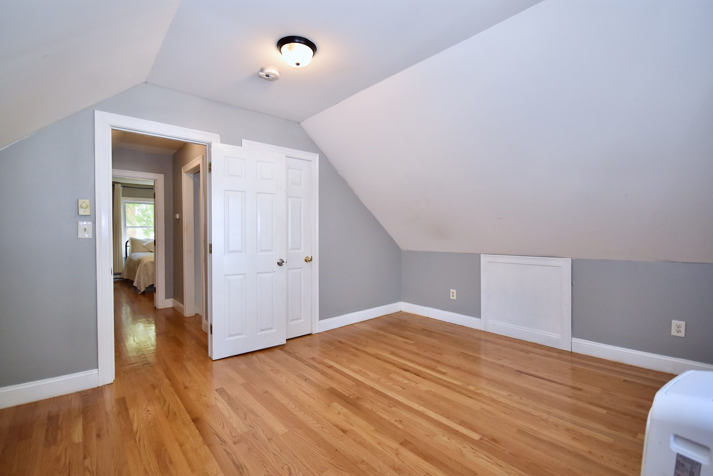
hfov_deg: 100.4
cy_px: 238
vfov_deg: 77.4
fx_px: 297
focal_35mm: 15
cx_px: 356
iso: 720
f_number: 4
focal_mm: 10
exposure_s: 1/60
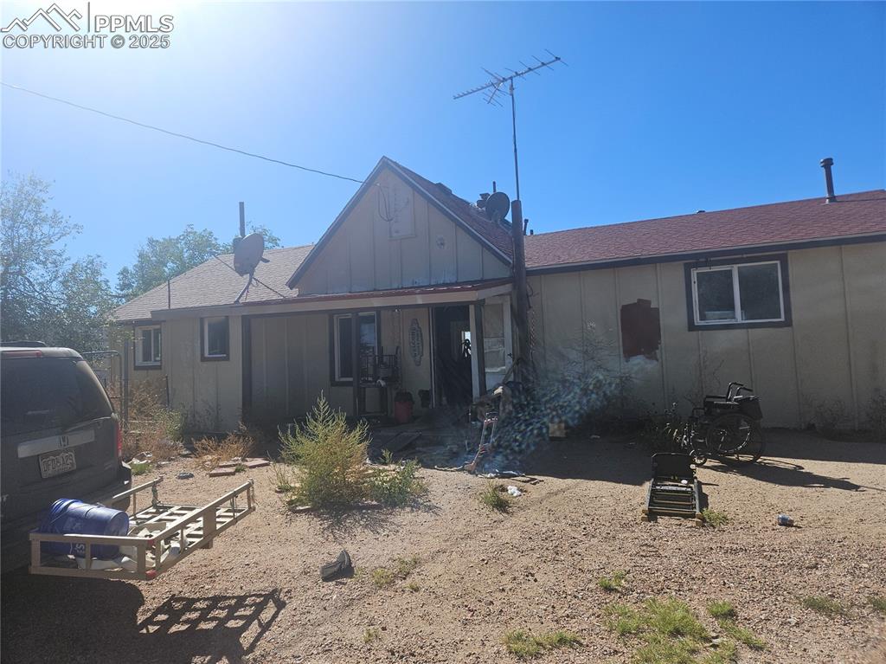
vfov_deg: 58.8
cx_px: 443
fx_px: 588
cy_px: 332
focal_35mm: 23
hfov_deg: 74.0
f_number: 1.8
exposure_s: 1/1834
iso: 25
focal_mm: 5.4
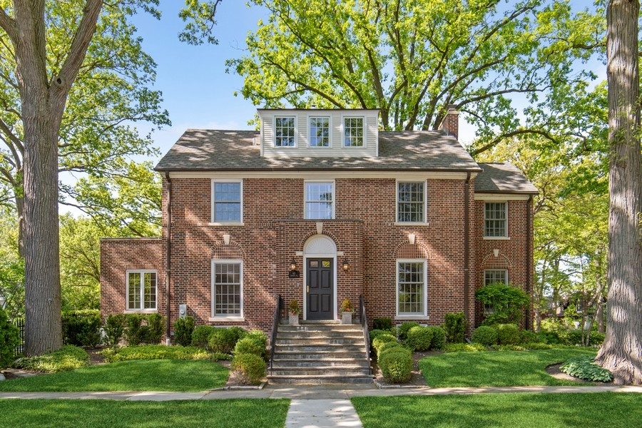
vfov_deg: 53.1
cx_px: 321
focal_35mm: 24
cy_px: 214
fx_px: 428
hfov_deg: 73.7
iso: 200
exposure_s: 1/80
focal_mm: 16
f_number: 9
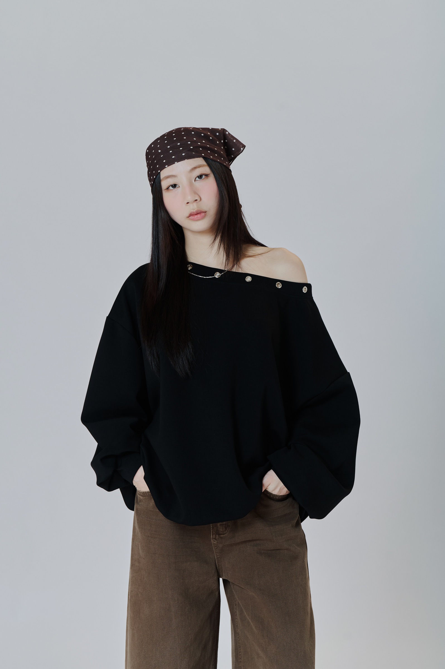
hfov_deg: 15.2
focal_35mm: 90
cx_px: 222
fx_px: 1671
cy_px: 334
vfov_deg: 22.6
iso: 400
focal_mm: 90
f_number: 5.6
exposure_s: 1/200
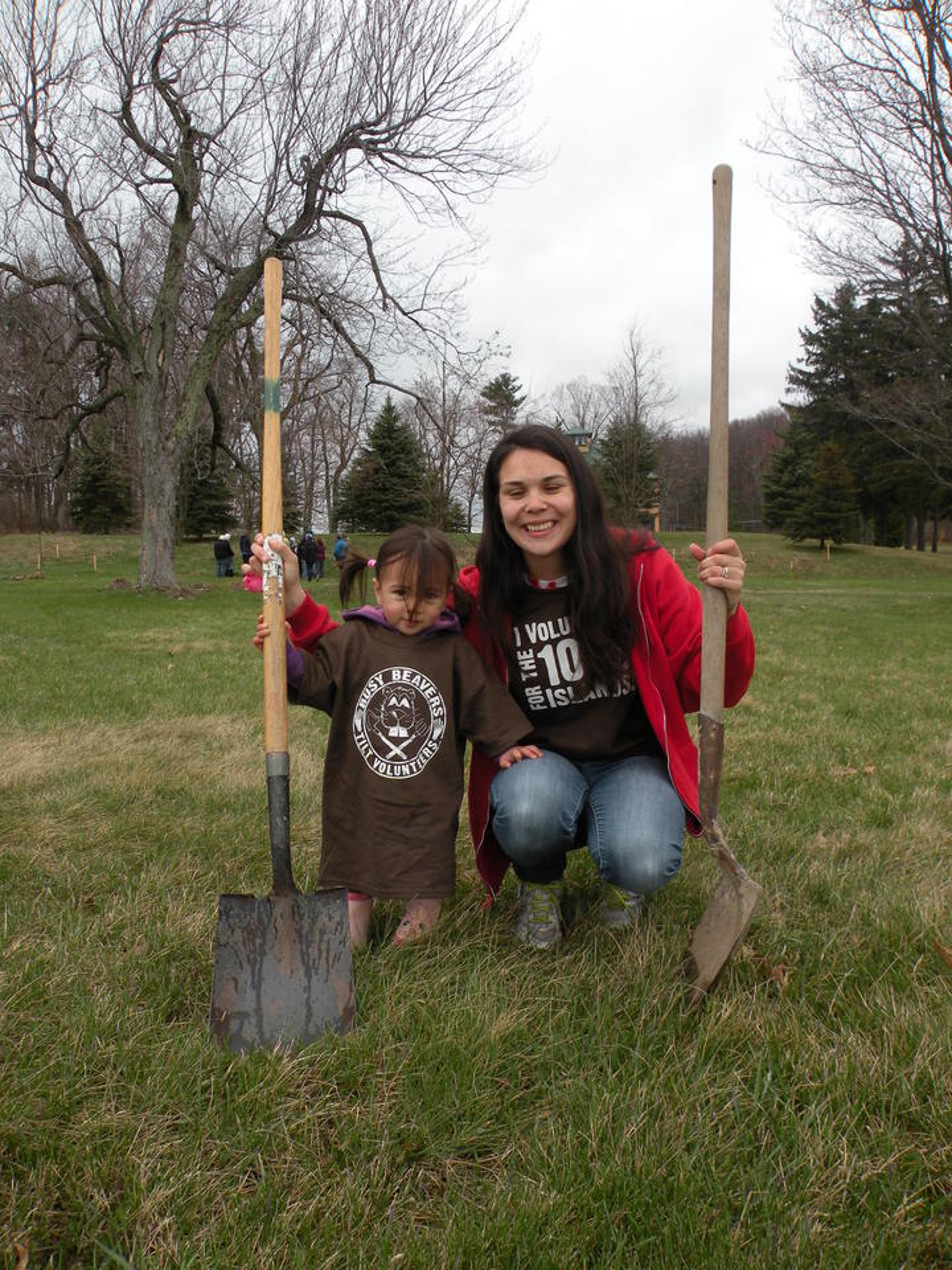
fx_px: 990
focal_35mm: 27
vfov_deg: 65.3
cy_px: 635
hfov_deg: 51.4
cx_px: 476
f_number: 4.5
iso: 64
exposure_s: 1/120
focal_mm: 4.7
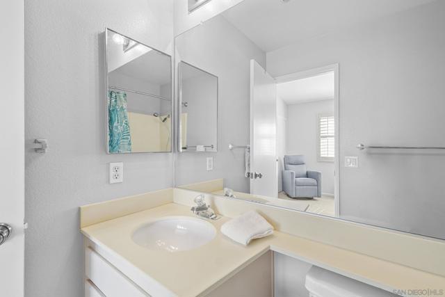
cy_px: 148
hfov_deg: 100.4
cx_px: 222
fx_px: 185
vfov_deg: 77.4
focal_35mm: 15
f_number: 8
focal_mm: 10
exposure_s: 2
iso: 100
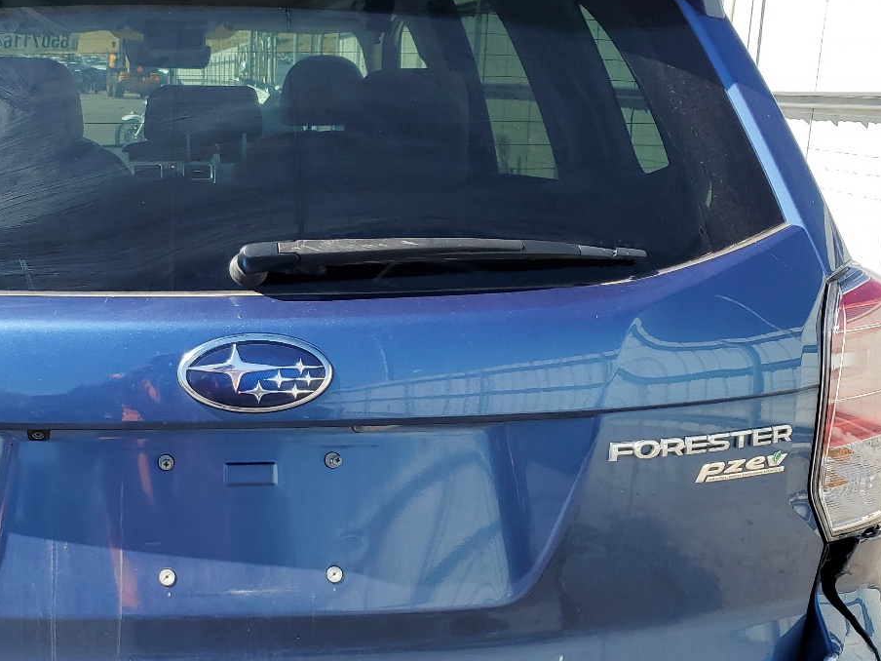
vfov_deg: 31.4
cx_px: 215
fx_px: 1171
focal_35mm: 46
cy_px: 404
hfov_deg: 40.0
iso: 50
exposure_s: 1/1667
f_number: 1.5
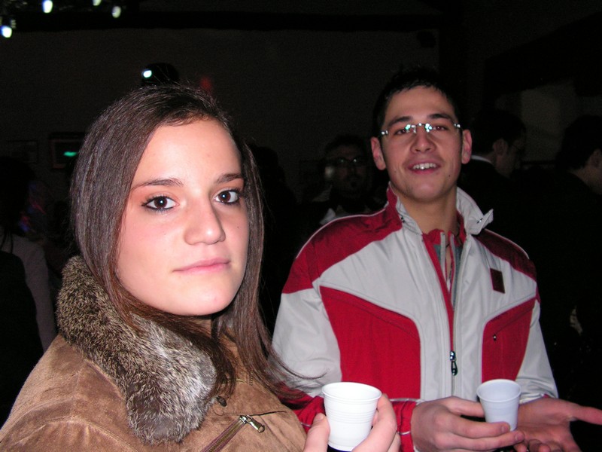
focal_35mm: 38
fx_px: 661
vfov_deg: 37.7
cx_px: 301
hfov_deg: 49.0
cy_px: 226
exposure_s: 1/40
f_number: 3.2
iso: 200
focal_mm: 6.4
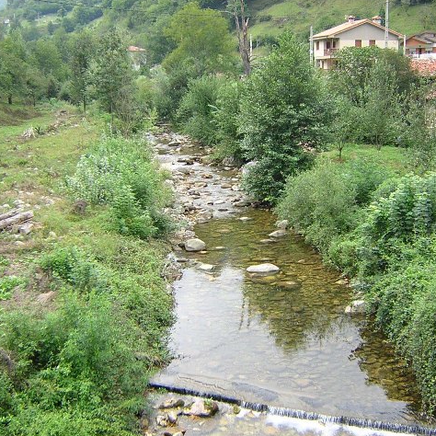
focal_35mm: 43
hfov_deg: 39.1
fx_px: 613
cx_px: 239
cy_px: 218
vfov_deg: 39.2
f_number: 2.6
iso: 100
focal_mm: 4.7
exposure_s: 1/118
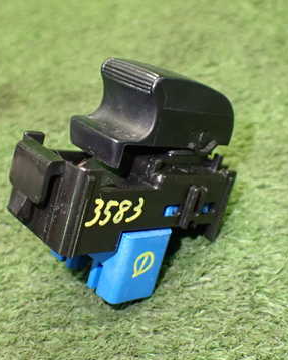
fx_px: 522
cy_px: 177
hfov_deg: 30.8
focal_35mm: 49
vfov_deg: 38.1
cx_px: 126
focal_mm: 5.4
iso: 800
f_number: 2.3
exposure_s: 1/80
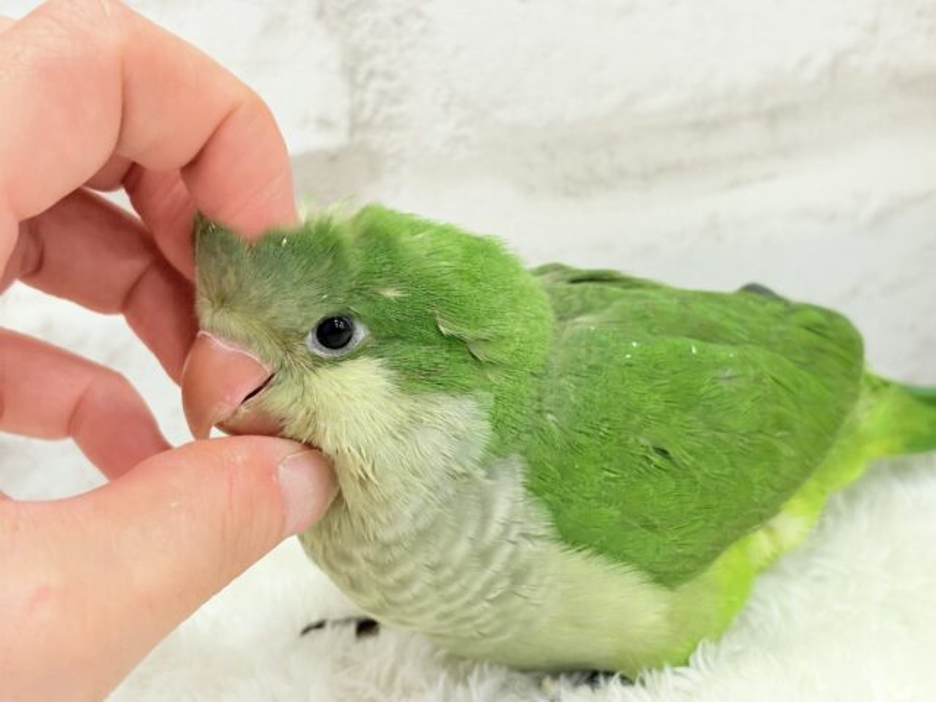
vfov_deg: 28.0
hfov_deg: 36.8
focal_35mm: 52
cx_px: 468
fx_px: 1406
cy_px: 351
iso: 100
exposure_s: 1/50
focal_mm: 5.96
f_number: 1.6
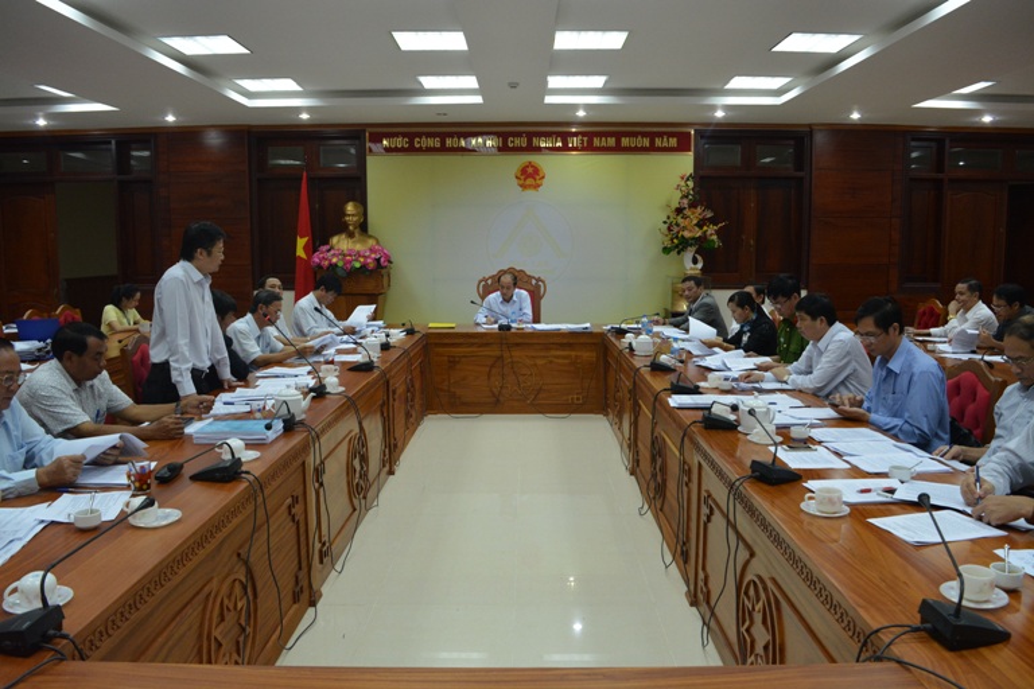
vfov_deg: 47.9
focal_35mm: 27
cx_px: 517
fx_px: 775
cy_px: 344
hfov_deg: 67.4
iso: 1600
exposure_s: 1/100
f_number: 5
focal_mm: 18
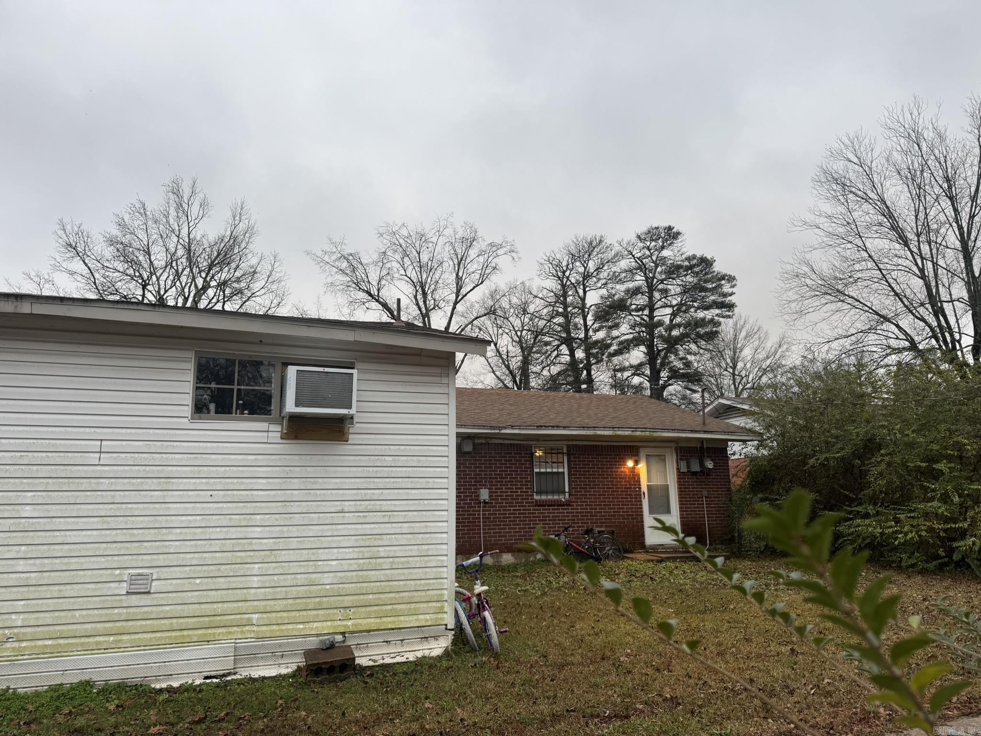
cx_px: 490
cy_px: 368
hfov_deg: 71.6
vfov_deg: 56.8
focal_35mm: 24
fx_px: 680
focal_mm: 6.76
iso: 64
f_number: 1.78
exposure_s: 1/121
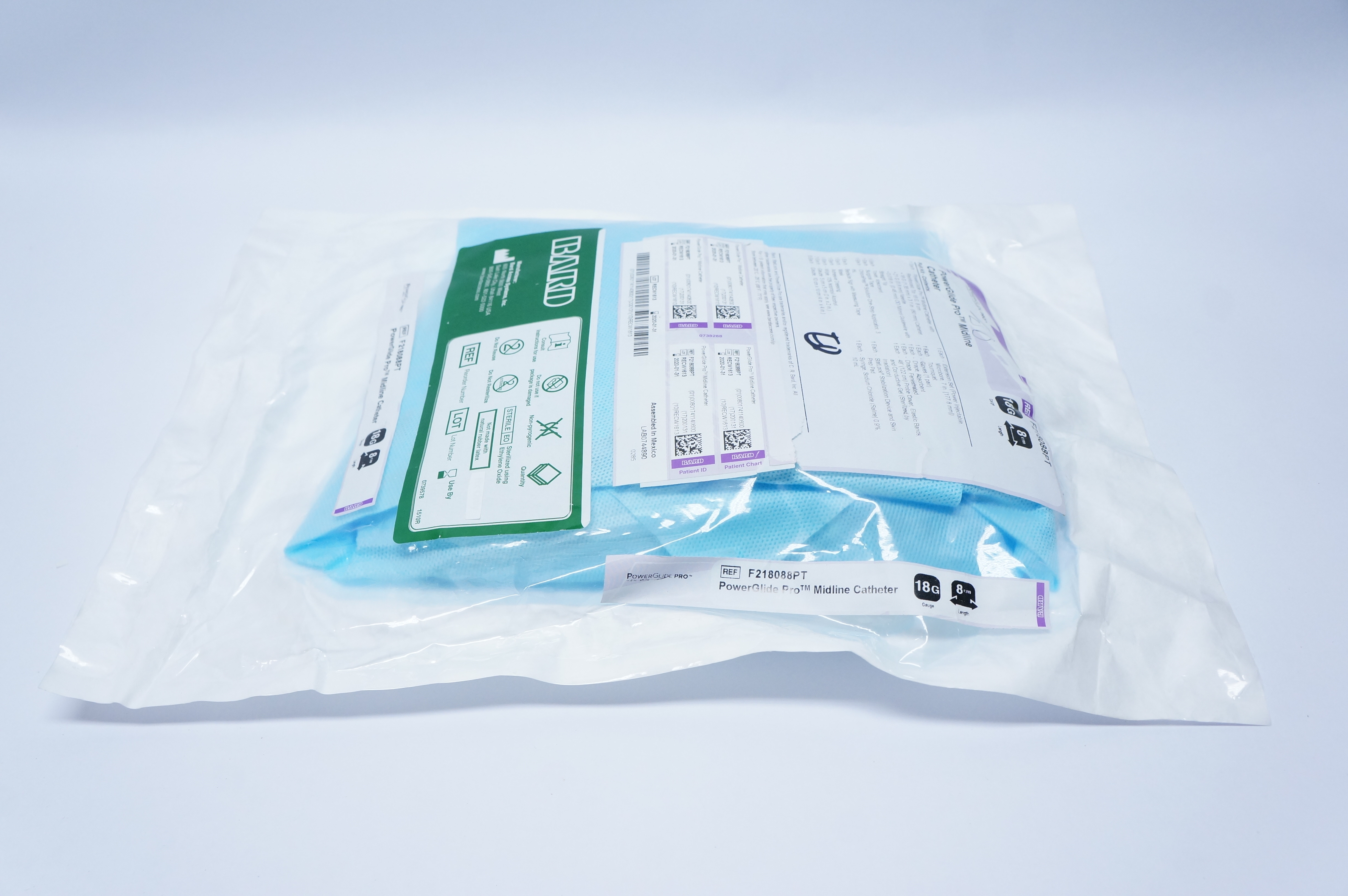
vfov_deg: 43.5
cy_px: 448
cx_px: 674
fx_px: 1122
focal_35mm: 30
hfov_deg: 62.0
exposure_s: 1/60
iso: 800
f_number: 6.3
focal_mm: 20
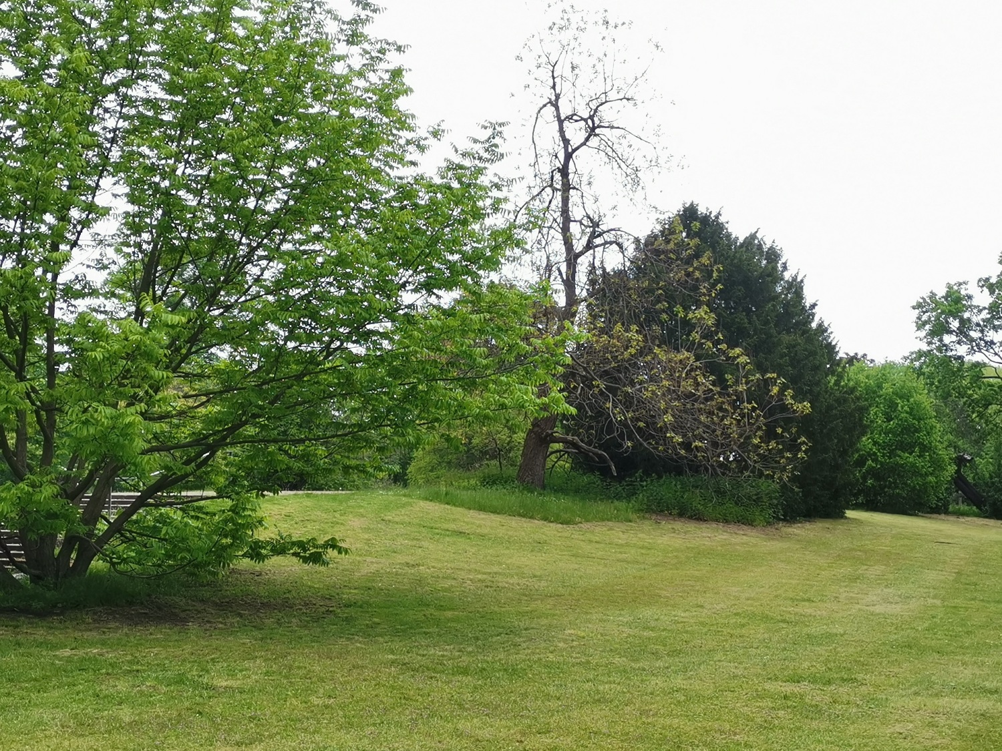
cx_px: 501
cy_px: 376
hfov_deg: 36.8
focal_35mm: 52
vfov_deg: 28.0
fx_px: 1505
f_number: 1.8
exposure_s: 1/656
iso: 50
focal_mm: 4.75
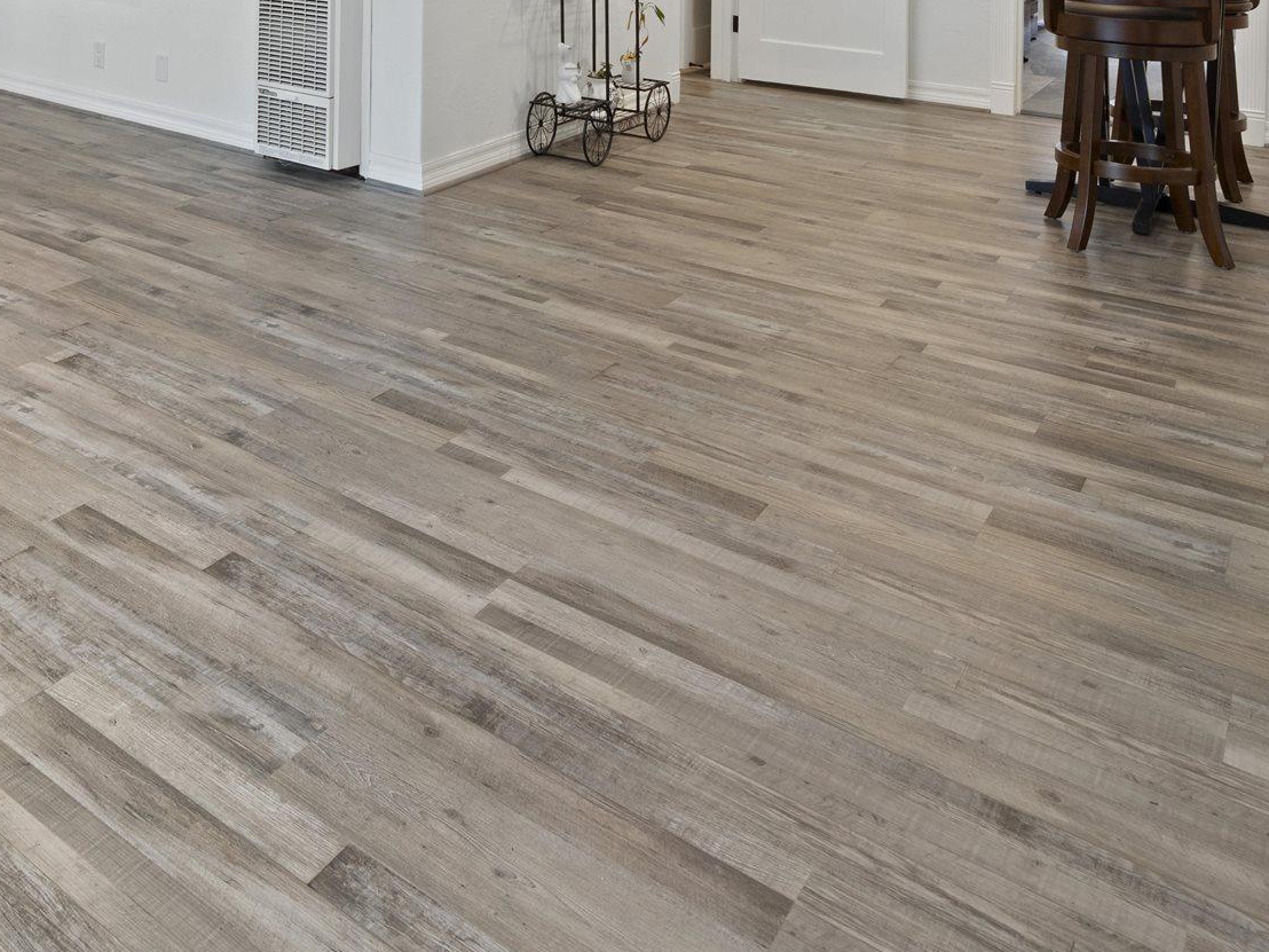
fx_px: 1173
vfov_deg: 37.1
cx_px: 245
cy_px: -95
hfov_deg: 52.9
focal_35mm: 32
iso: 200
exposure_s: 1/8
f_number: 8
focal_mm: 12
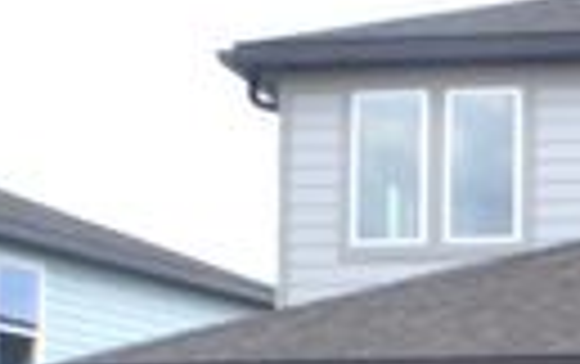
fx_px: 3371
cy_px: 663
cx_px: 1025
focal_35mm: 213
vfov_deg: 6.1
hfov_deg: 9.4
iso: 100
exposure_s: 1/30
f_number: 22
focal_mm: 36
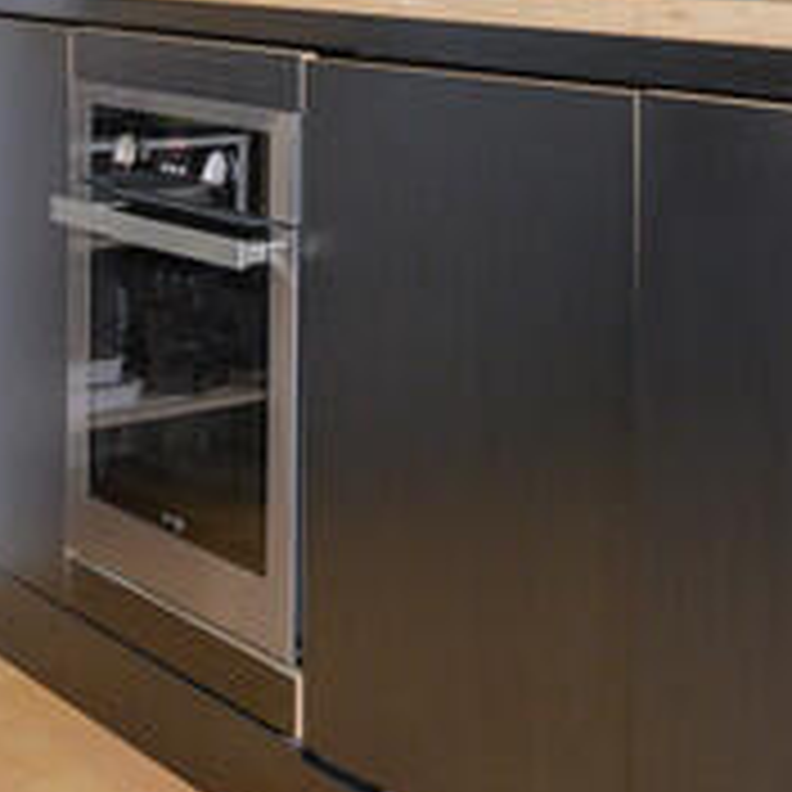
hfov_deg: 20.1
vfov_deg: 20.7
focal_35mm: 79
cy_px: -124
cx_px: 1022
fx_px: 2045
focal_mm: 16
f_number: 8
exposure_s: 1/15
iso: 500
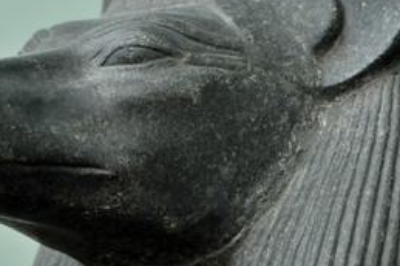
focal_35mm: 217
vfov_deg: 6.3
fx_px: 2406
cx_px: 137
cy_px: 85
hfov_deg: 9.5
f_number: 5.6
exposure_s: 1/125
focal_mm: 85
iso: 800
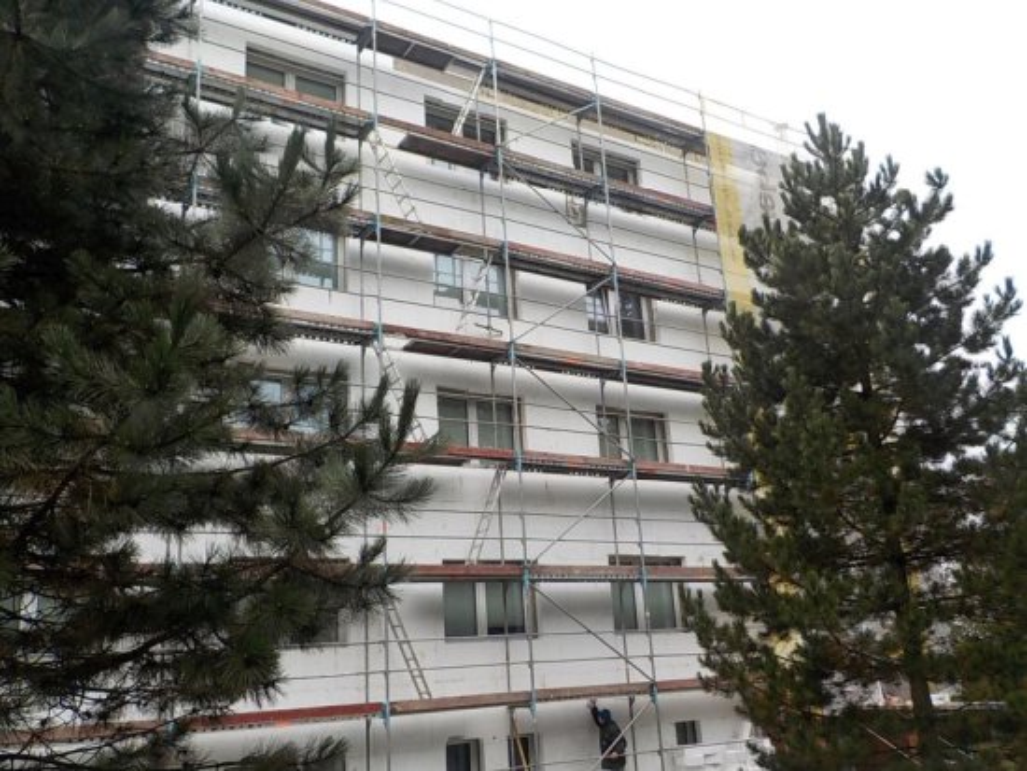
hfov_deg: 59.9
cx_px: 514
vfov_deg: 46.8
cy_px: 386
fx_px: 890
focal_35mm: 30
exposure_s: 1/60
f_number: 3.3
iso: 125
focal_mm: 4.1
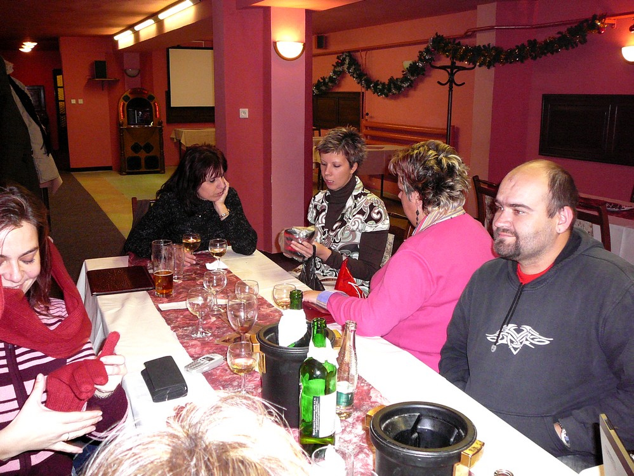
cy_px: 238
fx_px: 641
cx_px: 317
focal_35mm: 35
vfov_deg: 40.7
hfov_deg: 52.6
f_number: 2.8
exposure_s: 1/30
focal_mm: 5.2
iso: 250
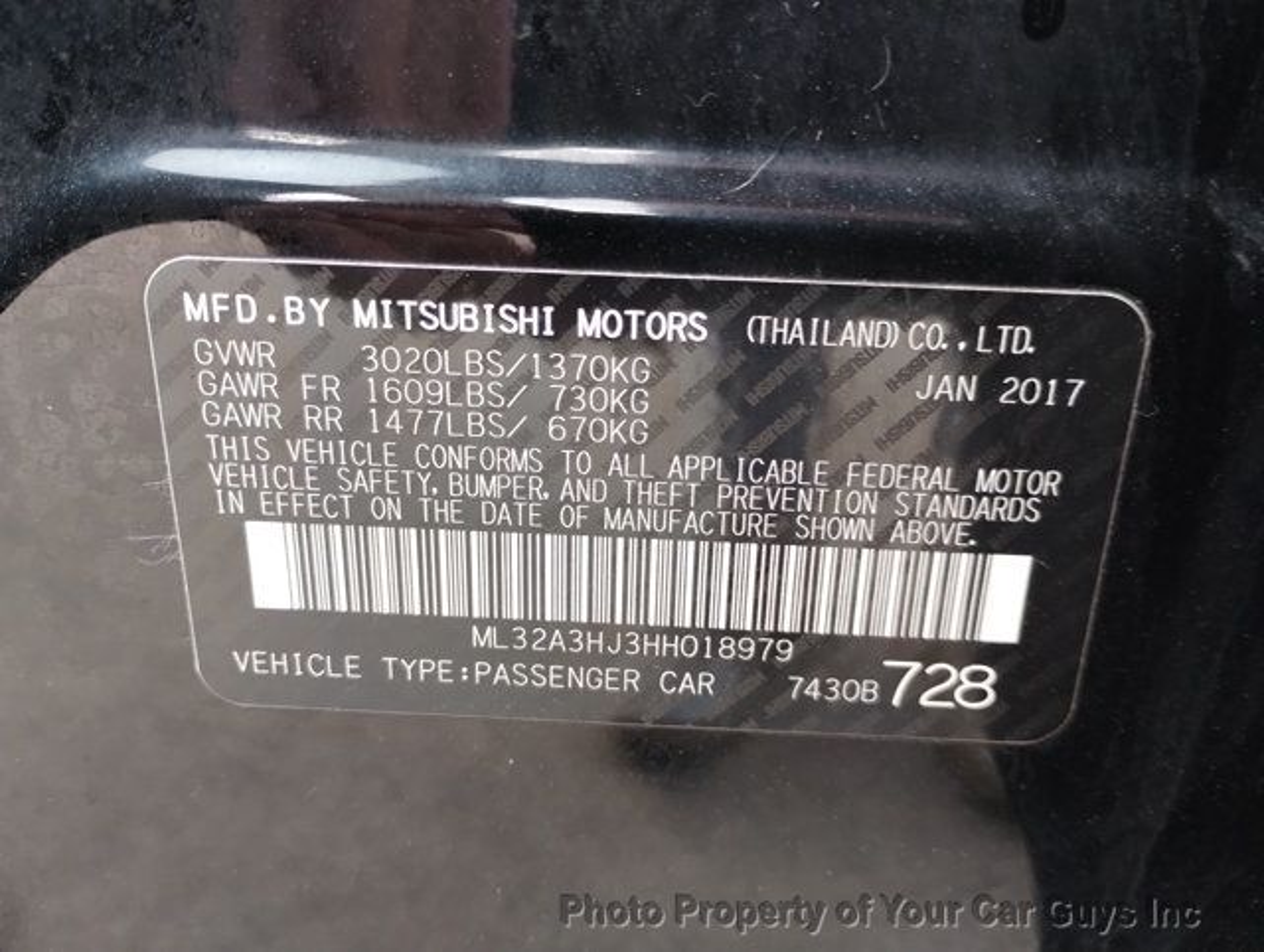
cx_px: 632
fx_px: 1024
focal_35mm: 28
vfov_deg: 49.9
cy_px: 476
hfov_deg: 63.4
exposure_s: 1/30
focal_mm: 4.27
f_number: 1.8
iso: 400
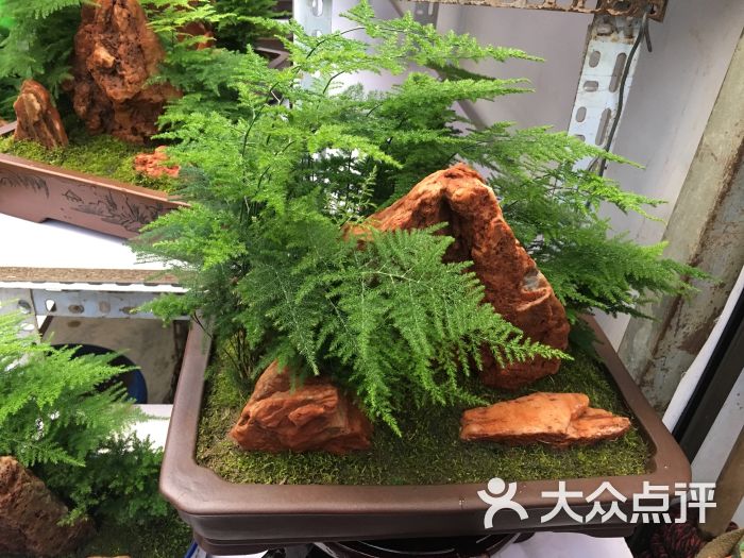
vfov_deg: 48.2
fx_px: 623
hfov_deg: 61.7
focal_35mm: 29
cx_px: 372
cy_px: 279
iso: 200
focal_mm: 4.15
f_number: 2.2
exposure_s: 1/33
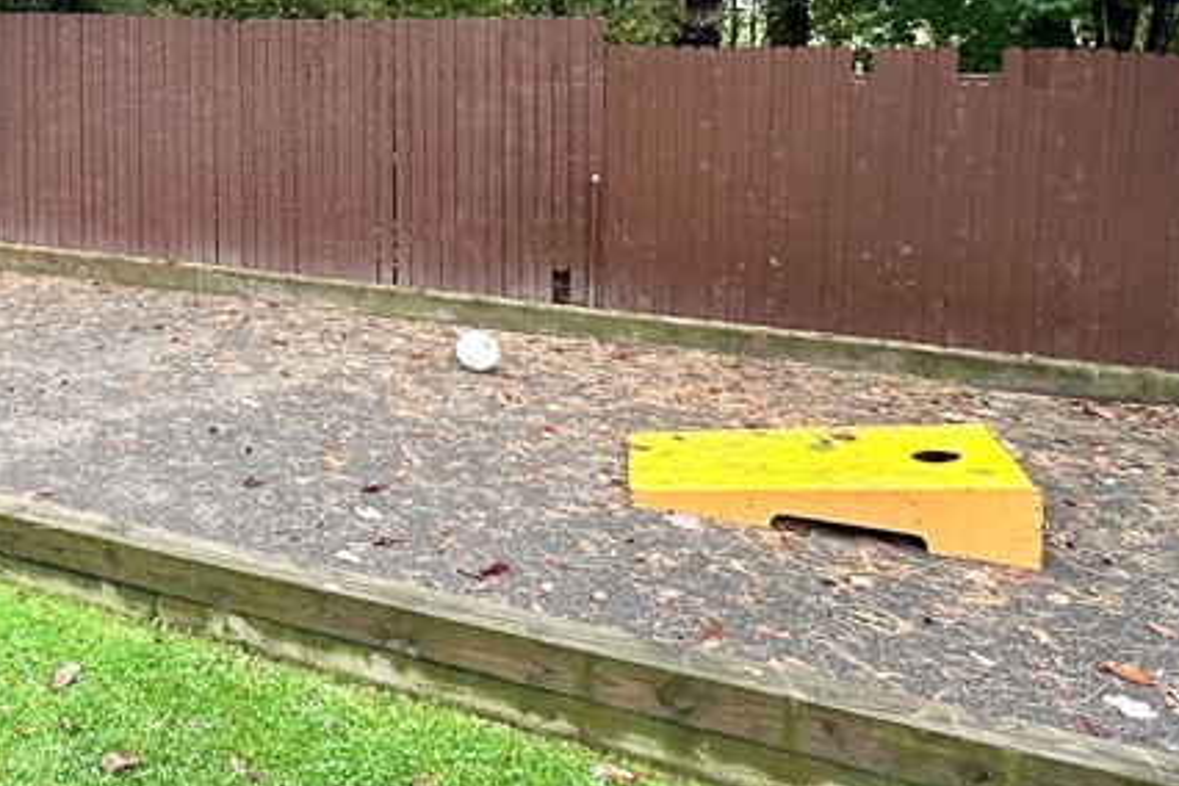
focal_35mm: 35
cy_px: 42
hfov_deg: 47.3
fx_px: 1146
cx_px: 58
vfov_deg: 35.1
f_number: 2.2
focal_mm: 2.22
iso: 80
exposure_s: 1/99
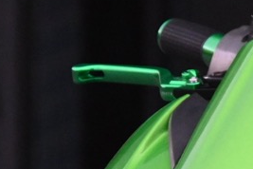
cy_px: 148
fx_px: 8594
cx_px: 443
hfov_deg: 1.7
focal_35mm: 1223
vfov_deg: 1.1
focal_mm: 170
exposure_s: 1/500
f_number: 6.3
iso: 5000
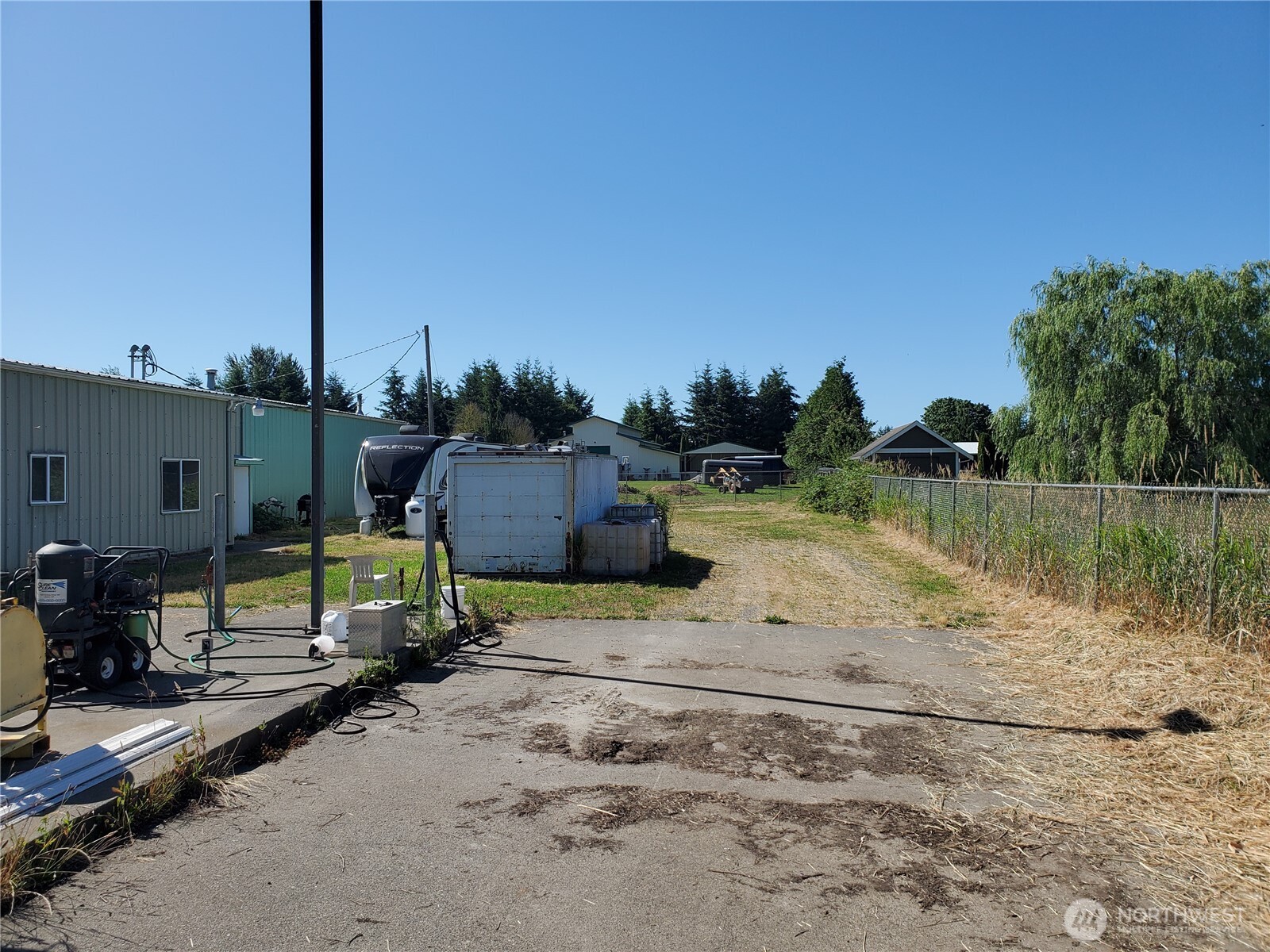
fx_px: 954
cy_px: 476
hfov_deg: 67.3
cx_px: 635
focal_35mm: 26
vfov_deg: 53.1
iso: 50
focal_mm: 4.3
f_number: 2.4
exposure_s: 1/1769
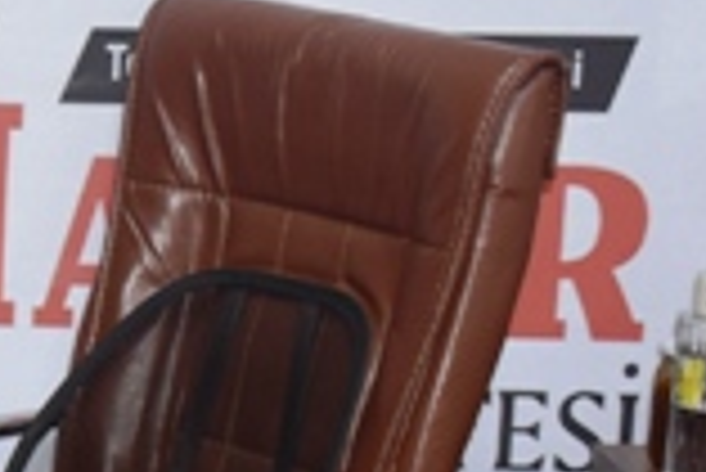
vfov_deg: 8.2
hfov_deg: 11.0
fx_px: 3298
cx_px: -751
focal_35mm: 168
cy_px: 254
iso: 400
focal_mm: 22
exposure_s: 1/60
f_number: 3.5
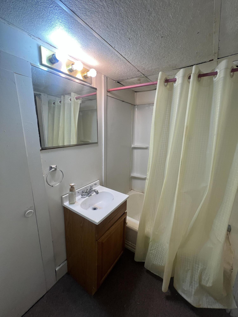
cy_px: 158
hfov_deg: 89.9
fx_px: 119
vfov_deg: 106.2
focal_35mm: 13
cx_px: 119
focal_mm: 1.57
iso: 100
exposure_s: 1/120
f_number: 1.8
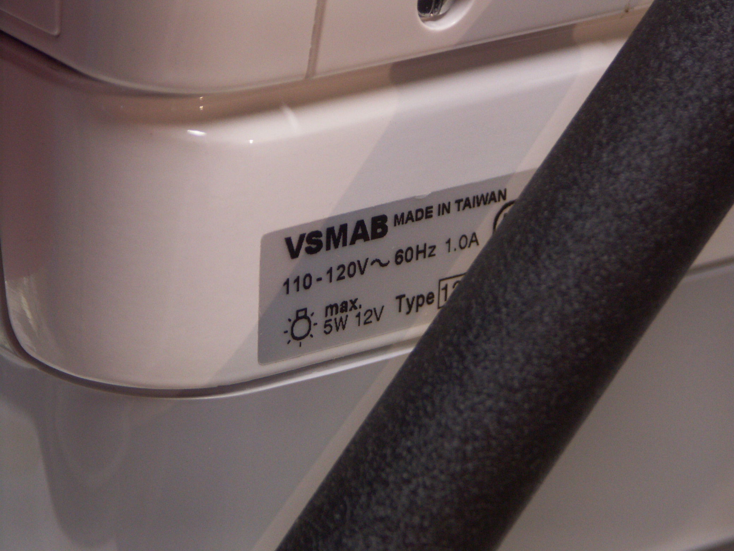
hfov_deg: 9.9
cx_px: 367
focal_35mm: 200
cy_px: 276
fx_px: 4241
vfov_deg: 7.4
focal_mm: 50.8
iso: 200
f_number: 3.5
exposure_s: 1/15
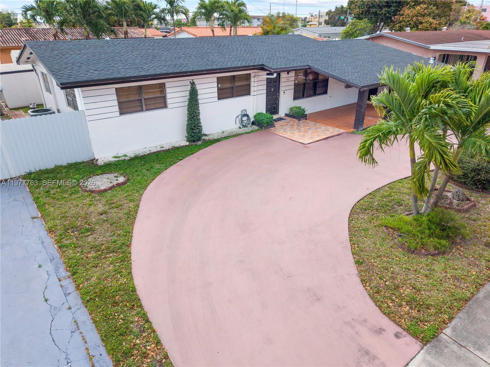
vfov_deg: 56.8
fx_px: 340
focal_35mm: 24
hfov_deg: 71.6
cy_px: 184
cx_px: 245
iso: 230
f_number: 1.8
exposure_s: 1/120
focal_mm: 8.67
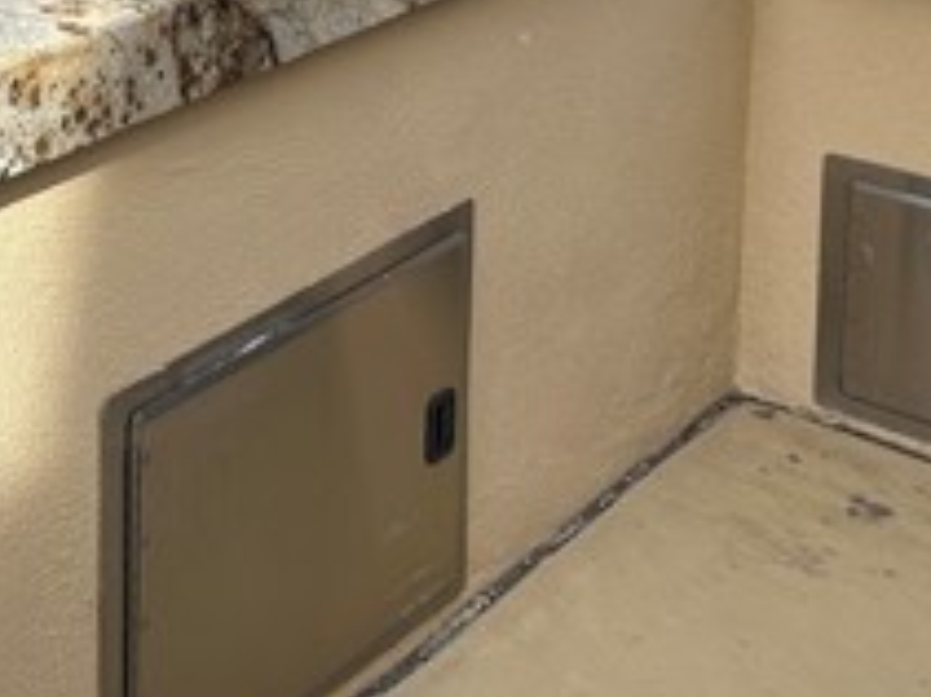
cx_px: -40
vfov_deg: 17.0
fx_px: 2124
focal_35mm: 79
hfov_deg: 23.5
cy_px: -318
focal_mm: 5.7
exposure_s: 1/1196
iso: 50
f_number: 1.5
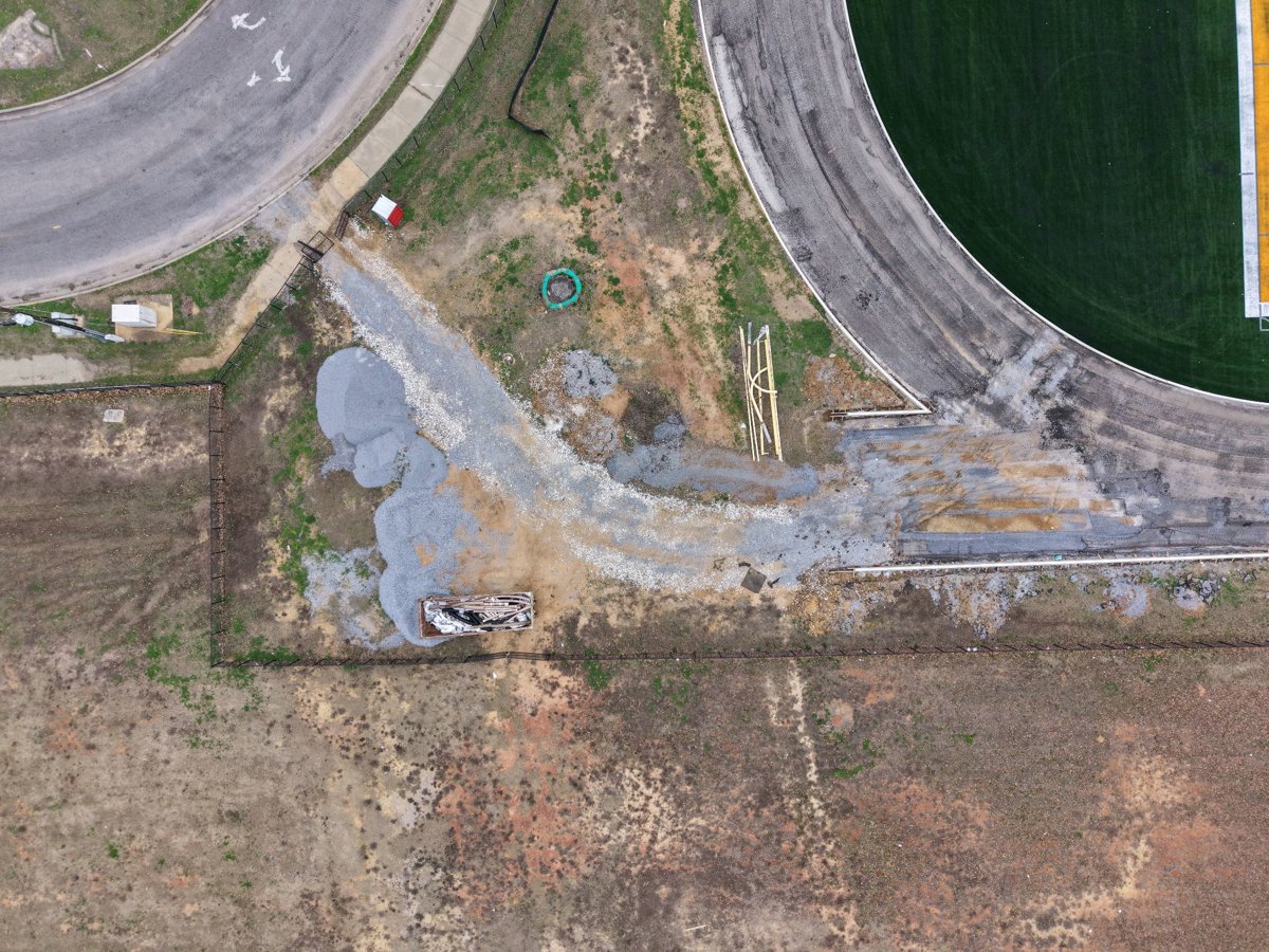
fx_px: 880
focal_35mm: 24
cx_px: 634
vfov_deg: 56.8
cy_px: 476
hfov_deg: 71.6
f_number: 1.8
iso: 130
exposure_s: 1/640
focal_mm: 8.67
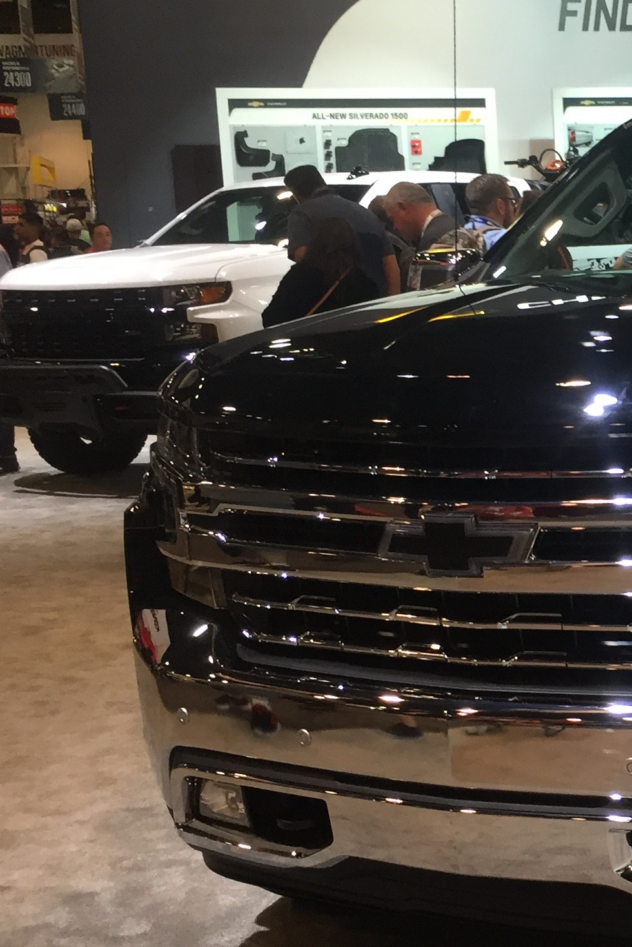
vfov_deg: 30.1
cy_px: 485
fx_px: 1763
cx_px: 803
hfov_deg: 18.9
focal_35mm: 67
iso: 32
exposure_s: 1/30
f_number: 2.2
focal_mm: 4.15
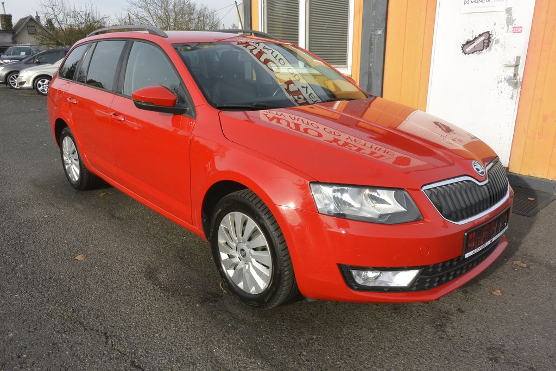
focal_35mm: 27
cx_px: 278
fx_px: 417
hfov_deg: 67.4
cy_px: 186
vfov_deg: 47.9
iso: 160
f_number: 8
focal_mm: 10
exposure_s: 1/250
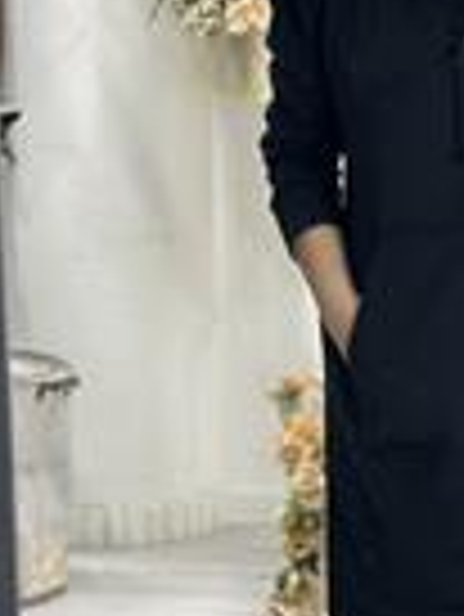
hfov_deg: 10.5
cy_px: 396
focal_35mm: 140
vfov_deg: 14.1
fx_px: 2498
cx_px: 527
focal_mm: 6.86
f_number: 1.78
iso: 125
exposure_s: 1/79
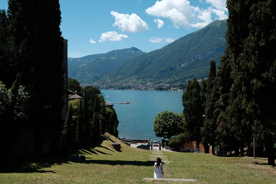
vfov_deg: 37.9
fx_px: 268
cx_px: 138
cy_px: 92
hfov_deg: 54.4
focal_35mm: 35
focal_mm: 23.3
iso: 200
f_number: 5.6
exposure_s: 1/850
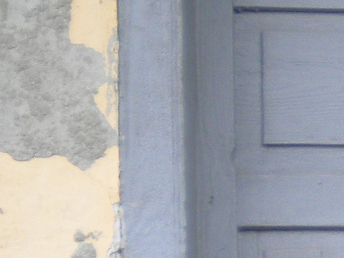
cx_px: 965
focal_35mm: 198
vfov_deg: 7.5
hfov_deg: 8.6
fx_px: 1968
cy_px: 268
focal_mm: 6.3
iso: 80
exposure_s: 1/218
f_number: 3.1
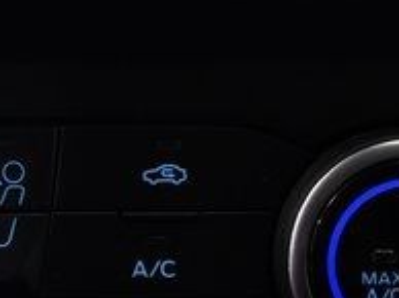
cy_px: -49
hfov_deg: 8.8
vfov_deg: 6.6
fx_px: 2579
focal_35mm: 224
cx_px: -49
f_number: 7.1
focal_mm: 44
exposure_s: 1/20
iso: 1600
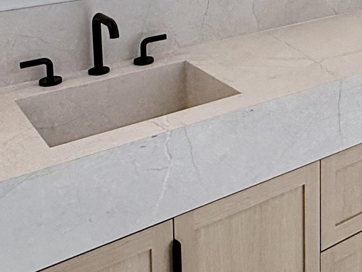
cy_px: -84
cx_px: 375
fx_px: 648
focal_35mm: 62
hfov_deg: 28.9
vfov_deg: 21.3
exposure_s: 1/424
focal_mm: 2.22
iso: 64
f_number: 2.2
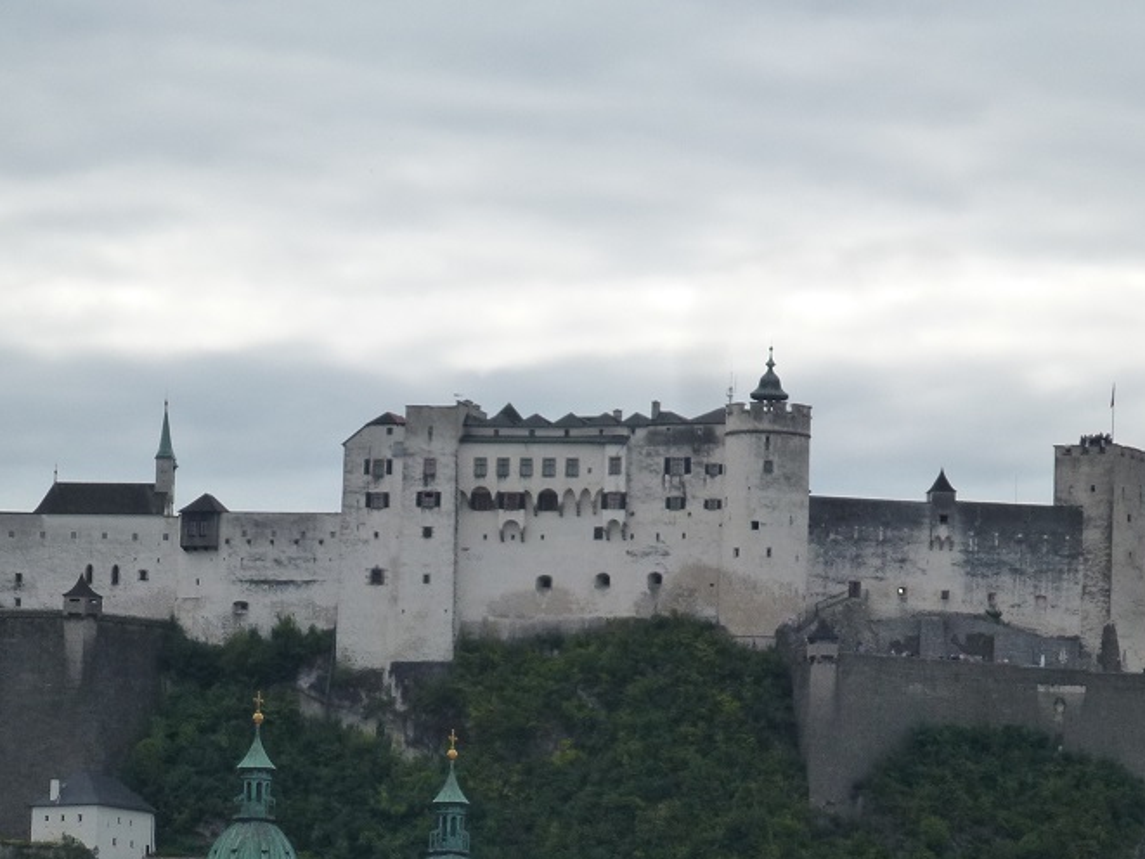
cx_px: 386
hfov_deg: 6.5
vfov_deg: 4.9
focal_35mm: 305
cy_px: 623
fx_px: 10090
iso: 160
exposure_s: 1/640
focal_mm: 35.2
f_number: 5.5
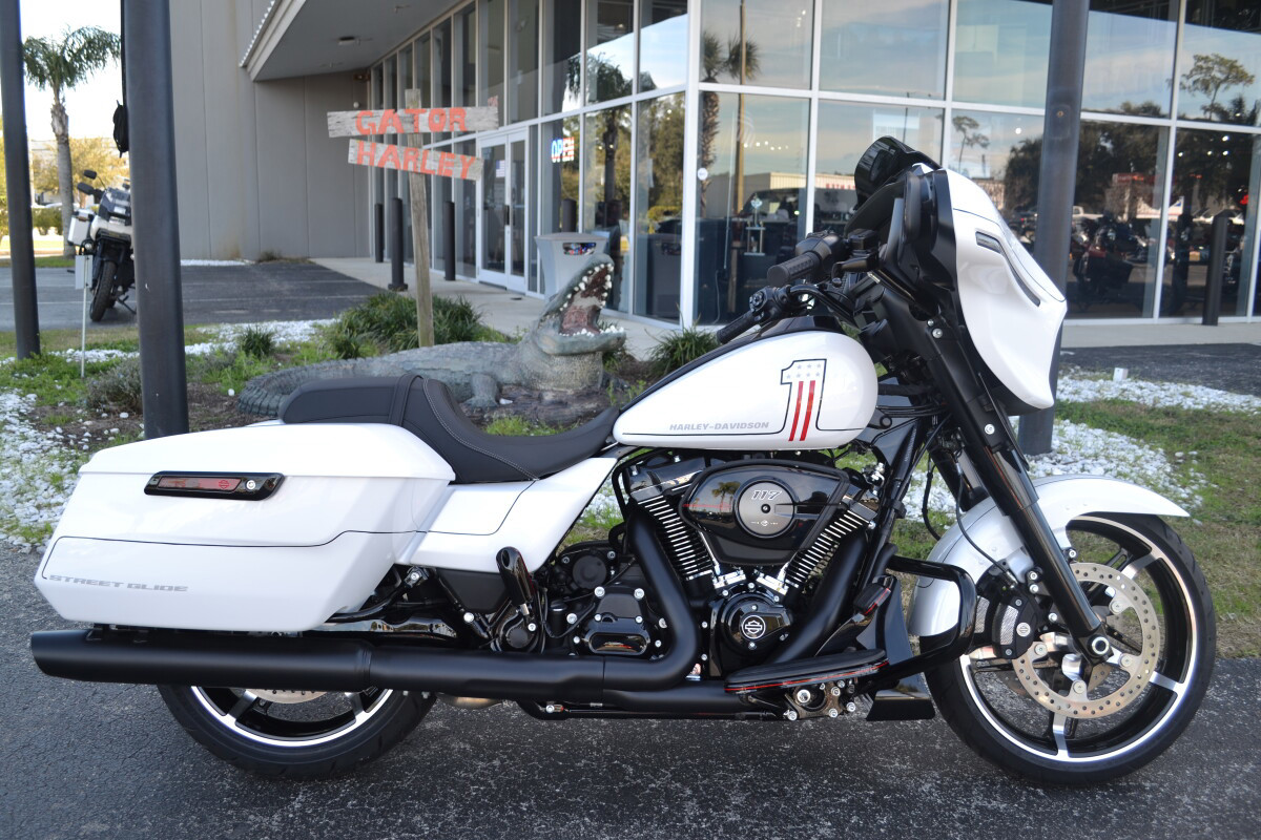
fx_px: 1051
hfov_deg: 61.9
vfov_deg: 43.6
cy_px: 420
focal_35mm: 30
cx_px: 630
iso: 100
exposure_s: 1/100
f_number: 5
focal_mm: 20
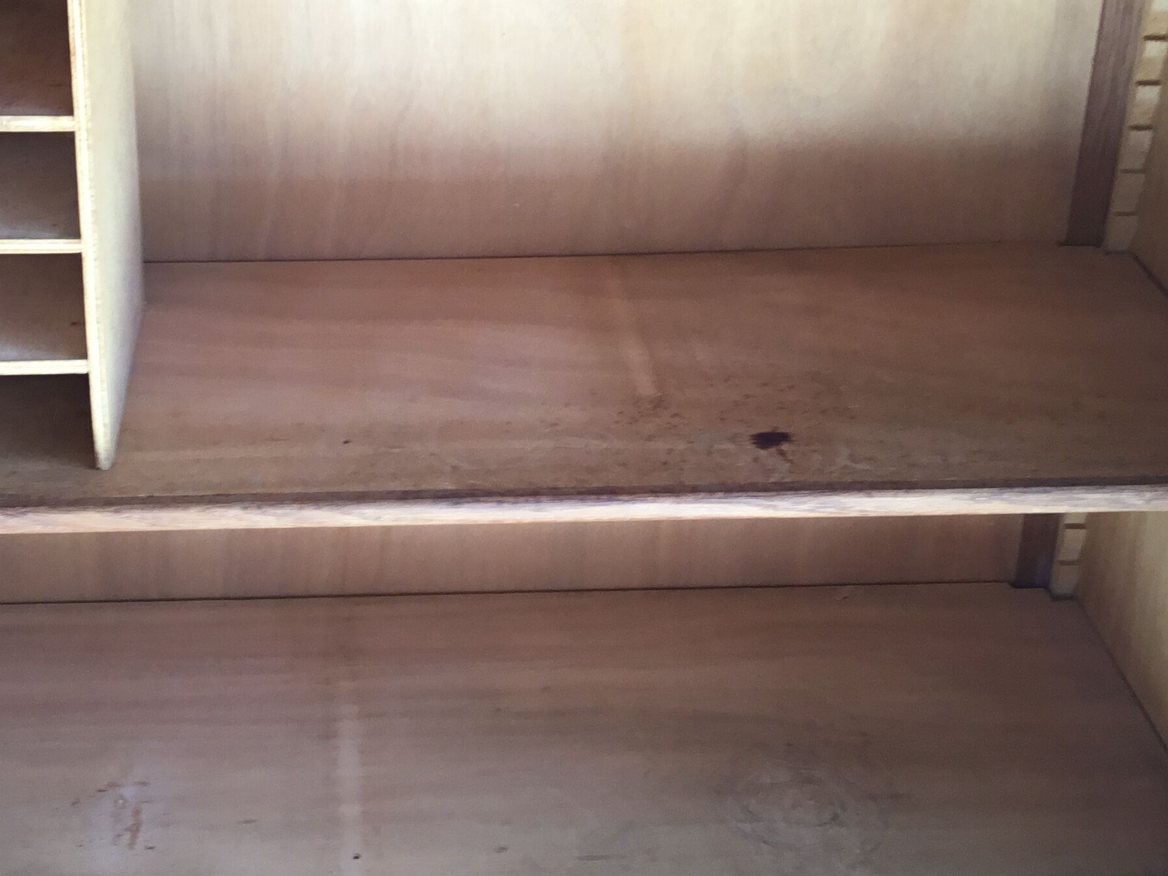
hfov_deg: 34.0
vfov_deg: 25.7
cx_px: 389
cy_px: 202
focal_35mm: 56
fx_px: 1889
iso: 32
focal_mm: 3.3
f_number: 2.4
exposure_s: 1/50
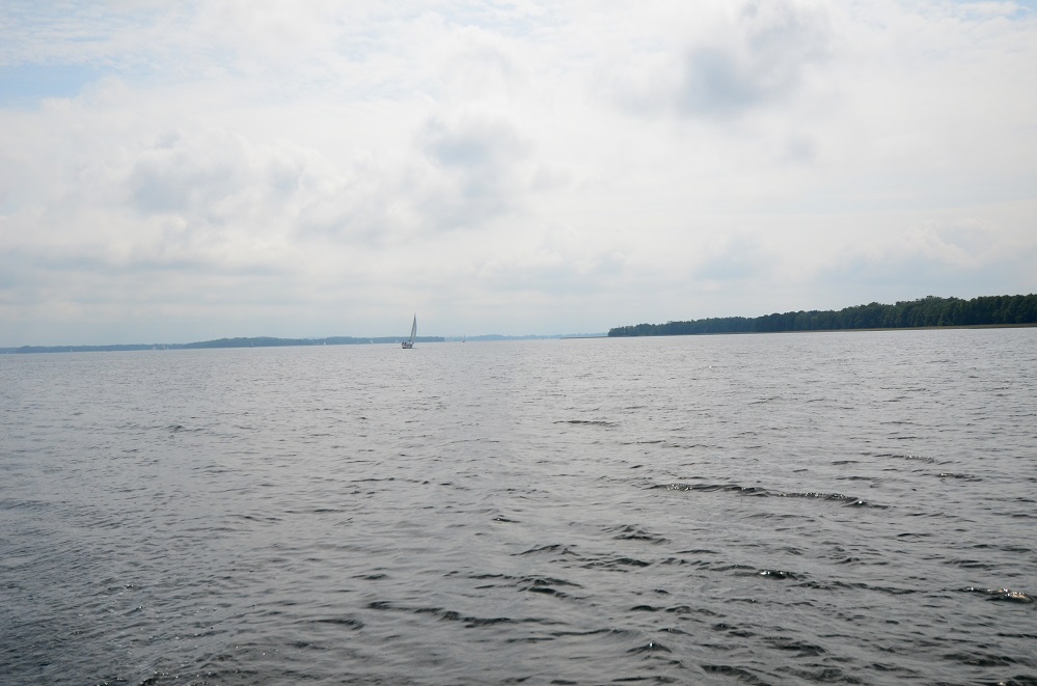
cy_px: 343
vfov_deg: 36.7
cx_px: 518
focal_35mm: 36
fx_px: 1035
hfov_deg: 53.2
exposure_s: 1/8000
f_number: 4.5
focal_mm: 24
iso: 500
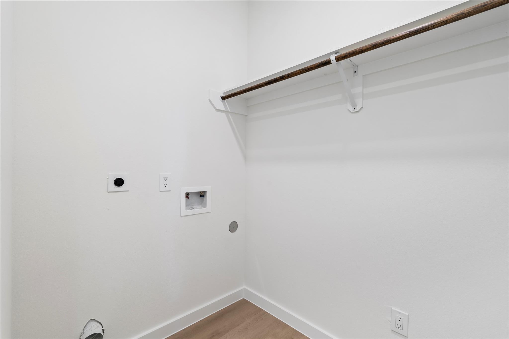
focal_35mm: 16
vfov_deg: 73.7
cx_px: 254
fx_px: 226
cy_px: 170
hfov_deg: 96.7
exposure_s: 1
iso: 200
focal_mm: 16
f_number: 9
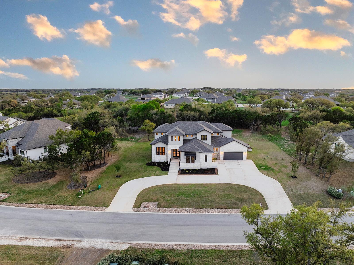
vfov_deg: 56.8
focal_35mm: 24
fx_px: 245
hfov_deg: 71.6
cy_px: 132
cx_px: 177
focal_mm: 12.29
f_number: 2.8
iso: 200
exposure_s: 1/160
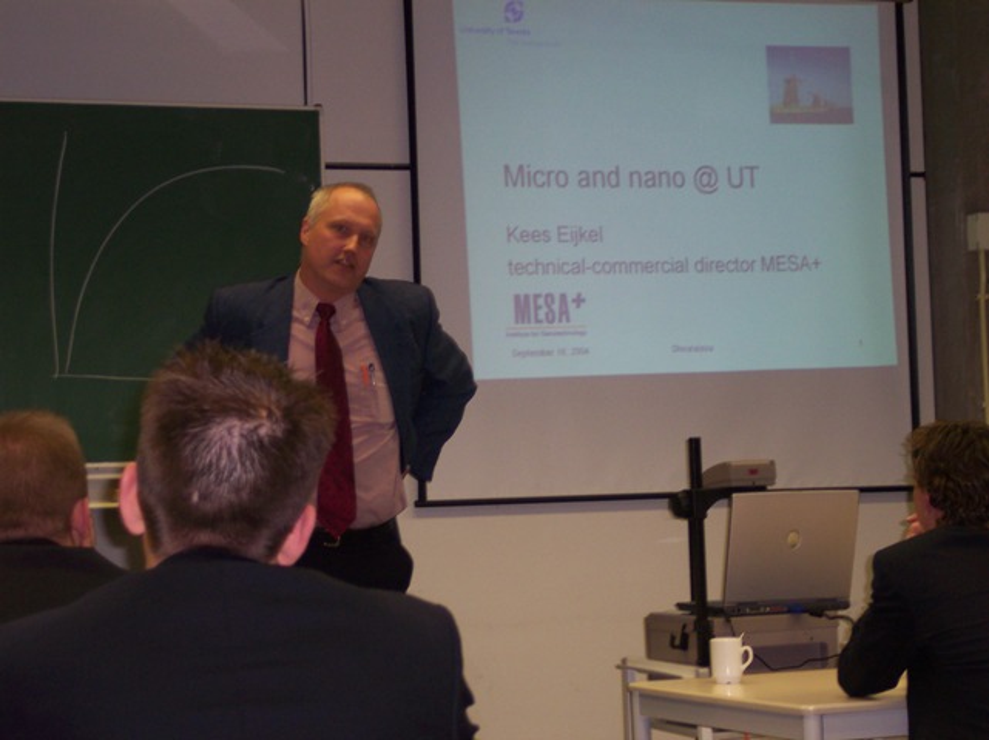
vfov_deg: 16.6
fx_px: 2541
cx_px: 494
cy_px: 370
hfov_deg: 22.0
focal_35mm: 89
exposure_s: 1/60
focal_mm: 18.7
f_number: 4.1
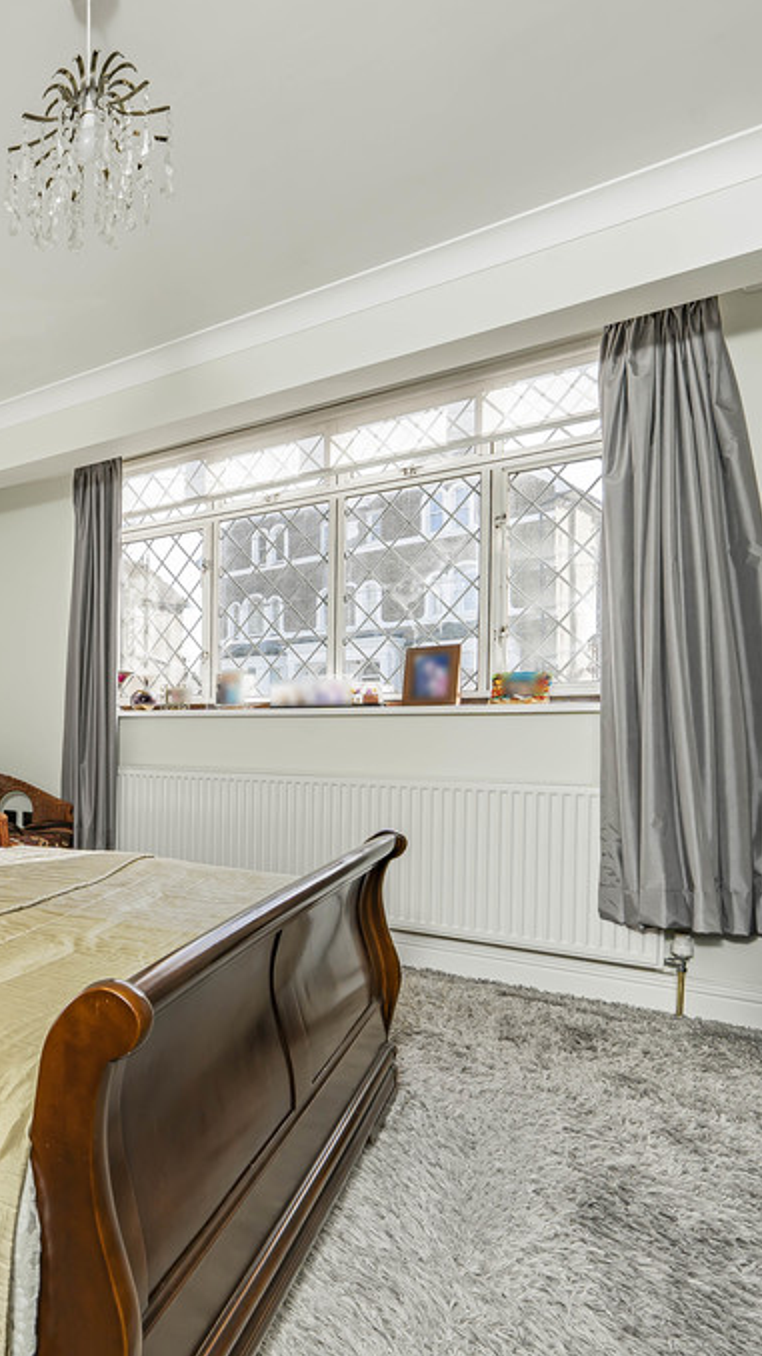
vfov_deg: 89.6
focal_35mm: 19
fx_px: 683
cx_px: -134
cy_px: 679
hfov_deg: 41.6
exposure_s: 1/80
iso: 320
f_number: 9
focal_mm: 12
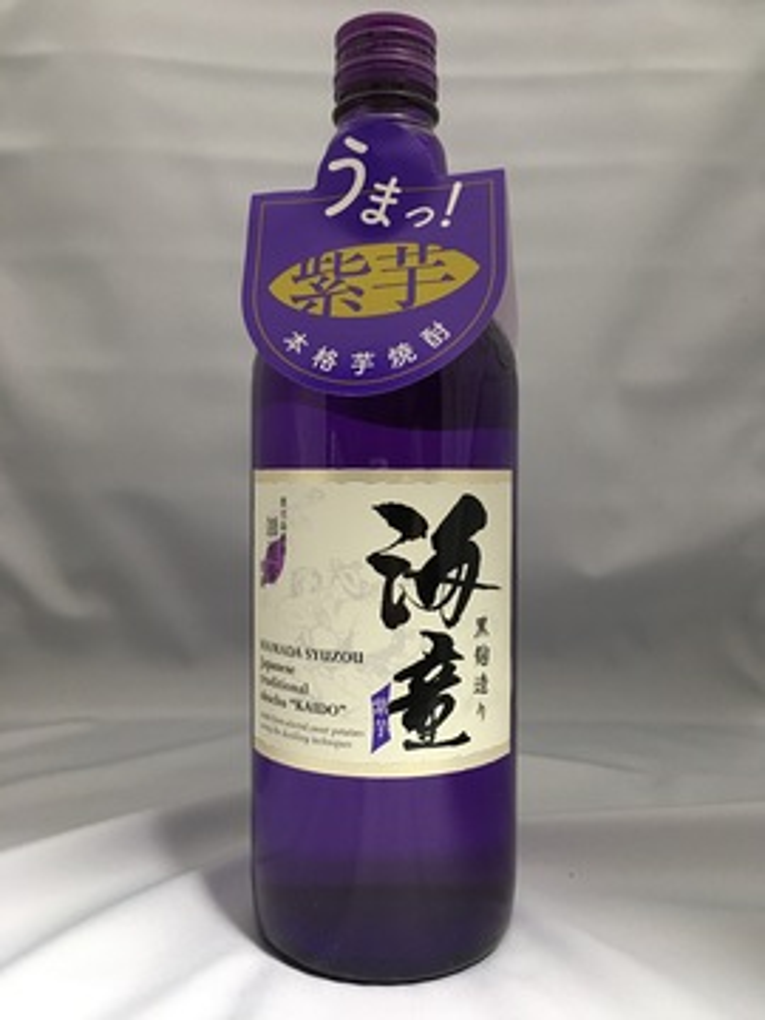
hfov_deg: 48.2
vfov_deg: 61.7
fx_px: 855
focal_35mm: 29
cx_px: 382
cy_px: 510
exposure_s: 1/15
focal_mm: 4.15
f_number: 2.2
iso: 200
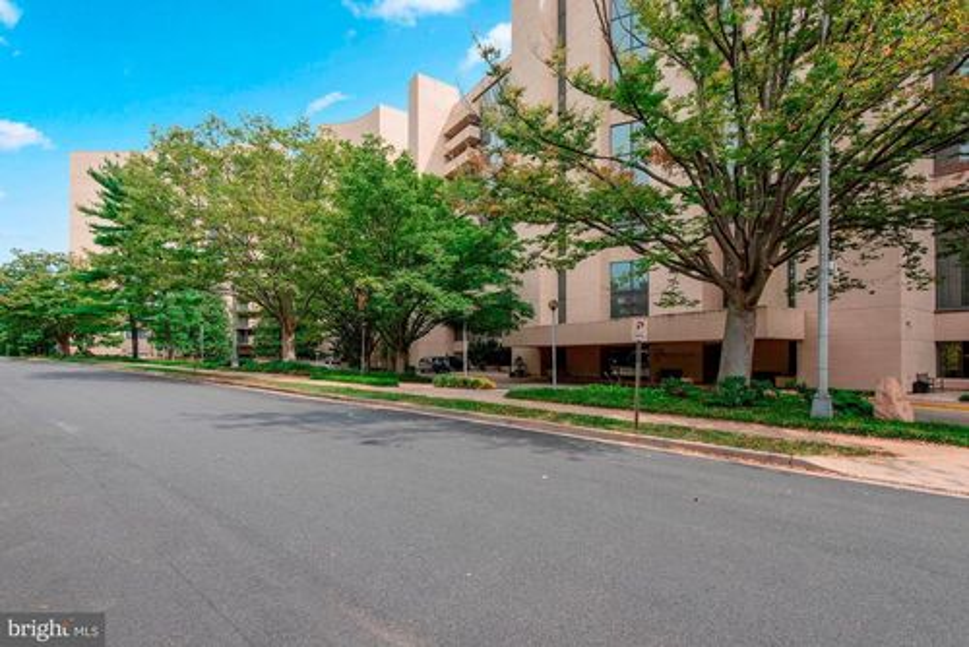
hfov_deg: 96.7
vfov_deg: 73.8
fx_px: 431
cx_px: 484
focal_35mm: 16
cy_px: 324
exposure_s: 1/250
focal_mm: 16
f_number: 8
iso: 200
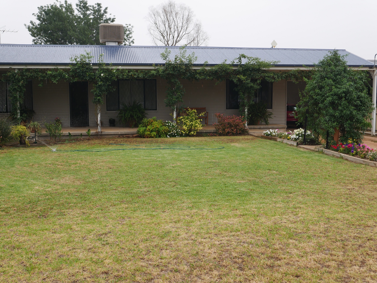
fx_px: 436
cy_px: 142
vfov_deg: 36.0
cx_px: 188
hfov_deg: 46.8
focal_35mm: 40
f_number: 6.3
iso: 200
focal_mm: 20
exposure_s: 1/200
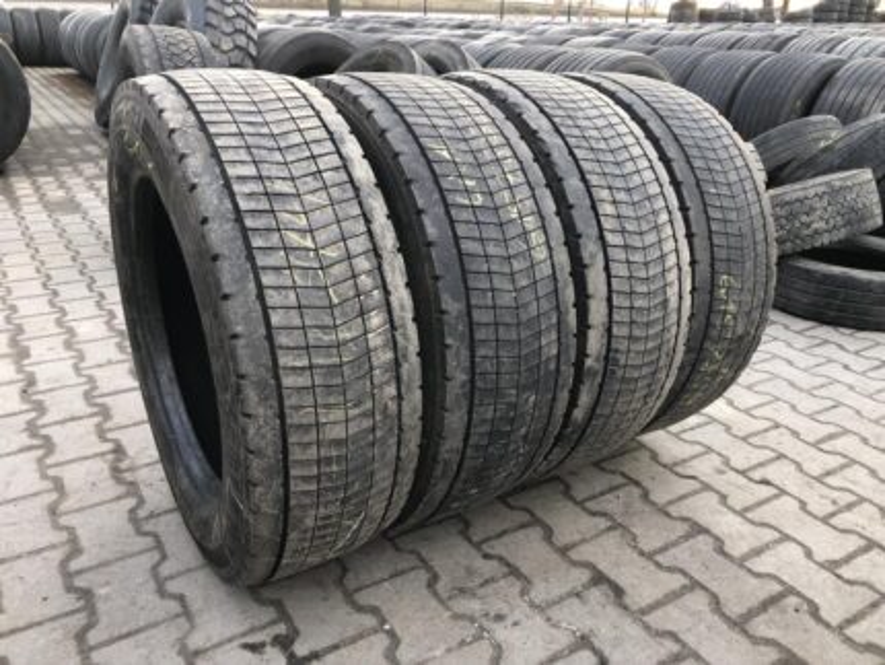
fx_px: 716
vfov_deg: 49.8
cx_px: 442
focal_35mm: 28
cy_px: 332
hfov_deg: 63.4
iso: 50
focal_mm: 3.99
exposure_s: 1/120
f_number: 1.8
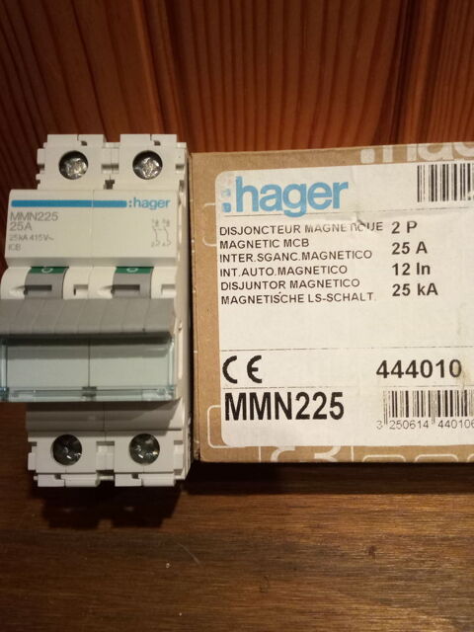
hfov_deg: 51.4
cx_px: 237
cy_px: 316
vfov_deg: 65.3
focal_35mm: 27
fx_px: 493
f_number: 2
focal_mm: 3.5
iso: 612
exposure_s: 1/20
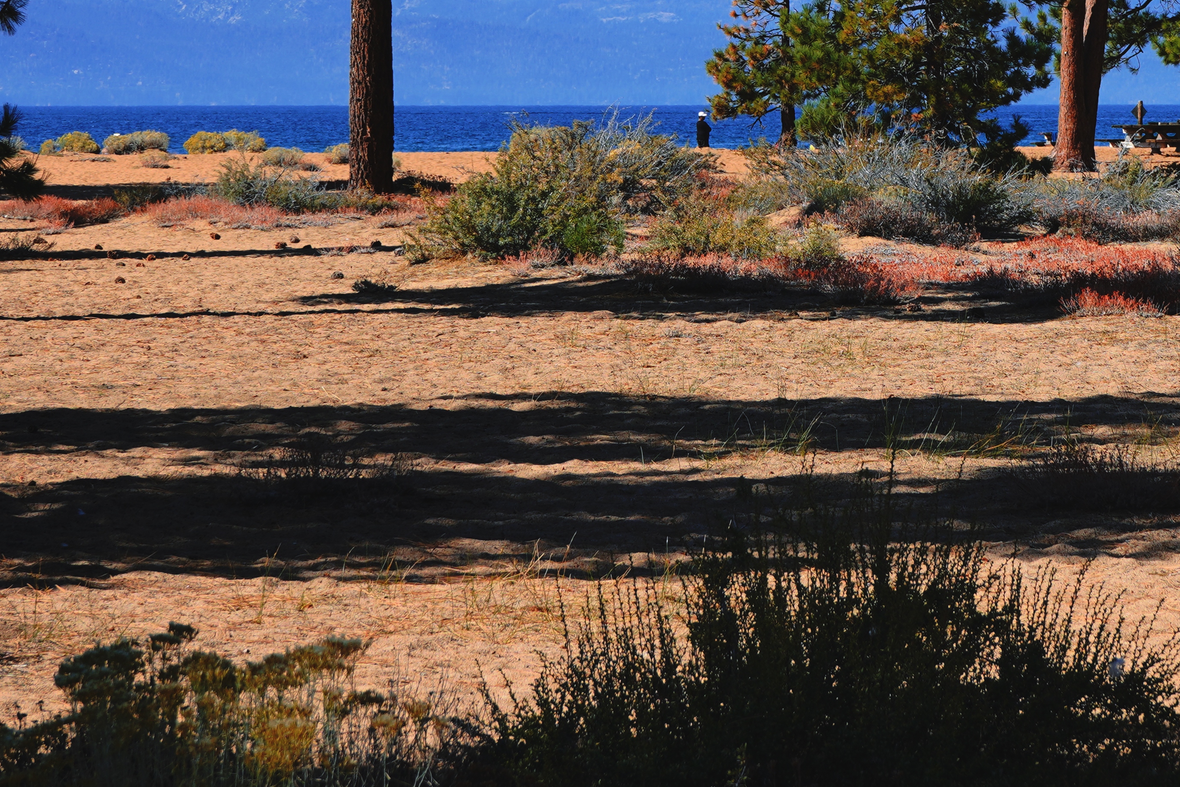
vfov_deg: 8.9
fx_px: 5015
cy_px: -49
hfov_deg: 13.4
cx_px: 910
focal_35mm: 153
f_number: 11
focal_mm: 70
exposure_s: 1/160
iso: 100
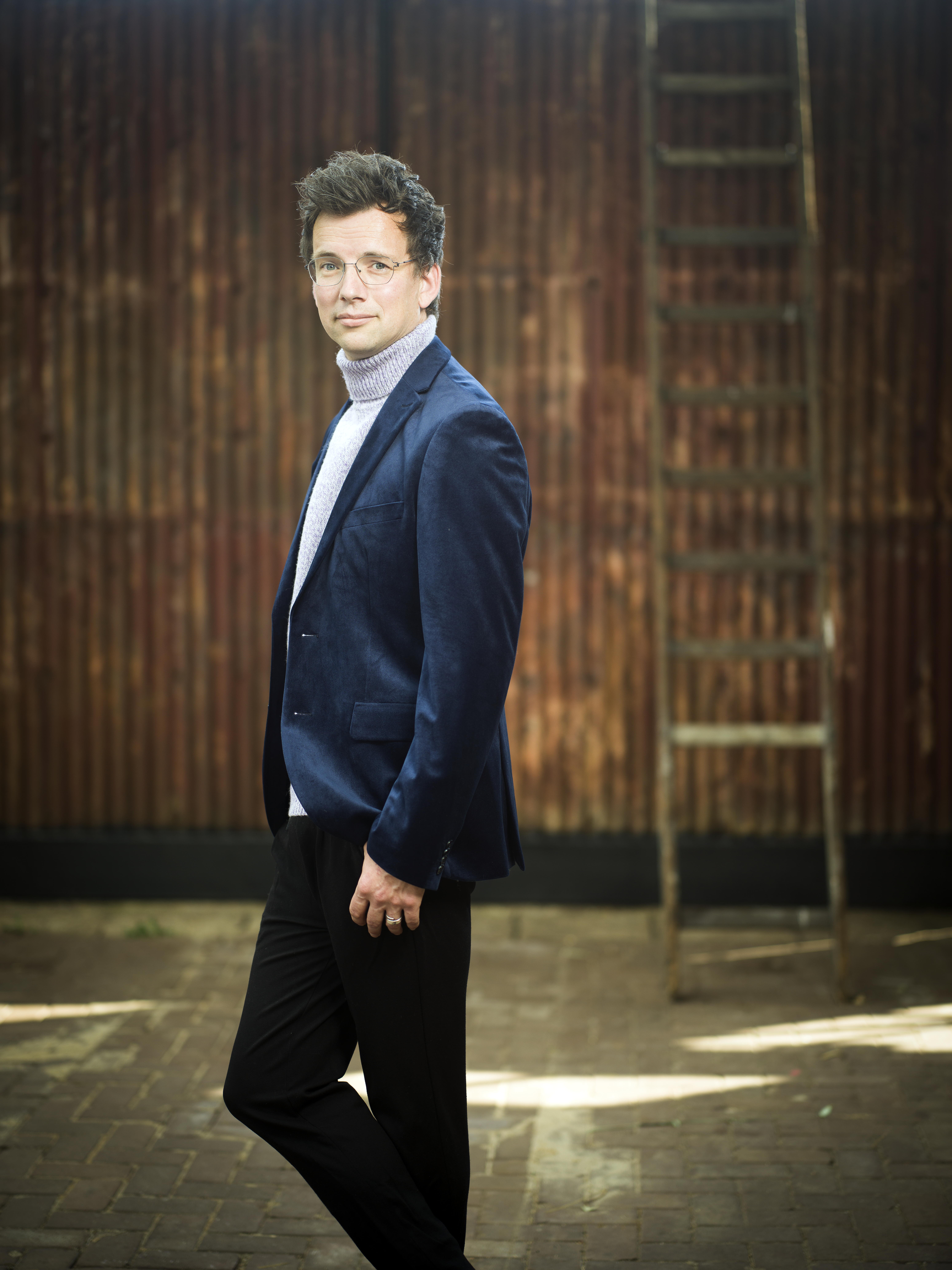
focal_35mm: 62
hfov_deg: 23.6
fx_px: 2274
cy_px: 635
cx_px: 476
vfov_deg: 31.2
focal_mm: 80
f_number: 1.9
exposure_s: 1/250
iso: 100
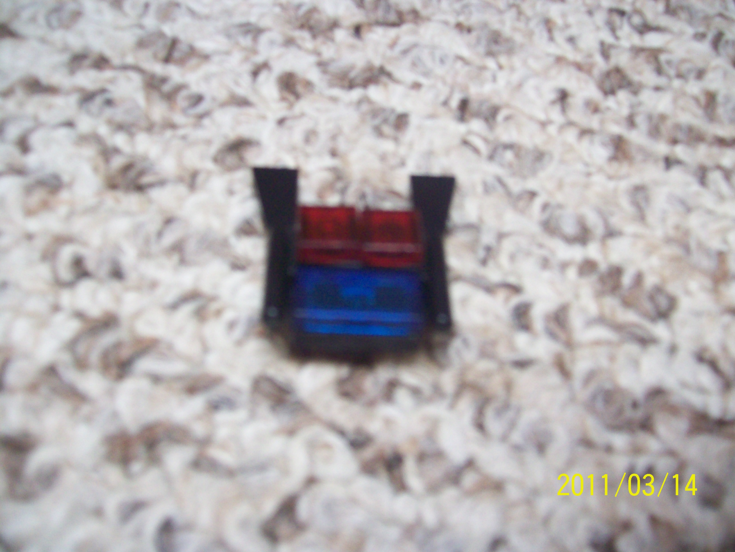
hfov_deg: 51.4
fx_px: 764
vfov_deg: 39.7
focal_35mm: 36
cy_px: 276
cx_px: 368
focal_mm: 6
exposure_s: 1/12.9
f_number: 2.7
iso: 160
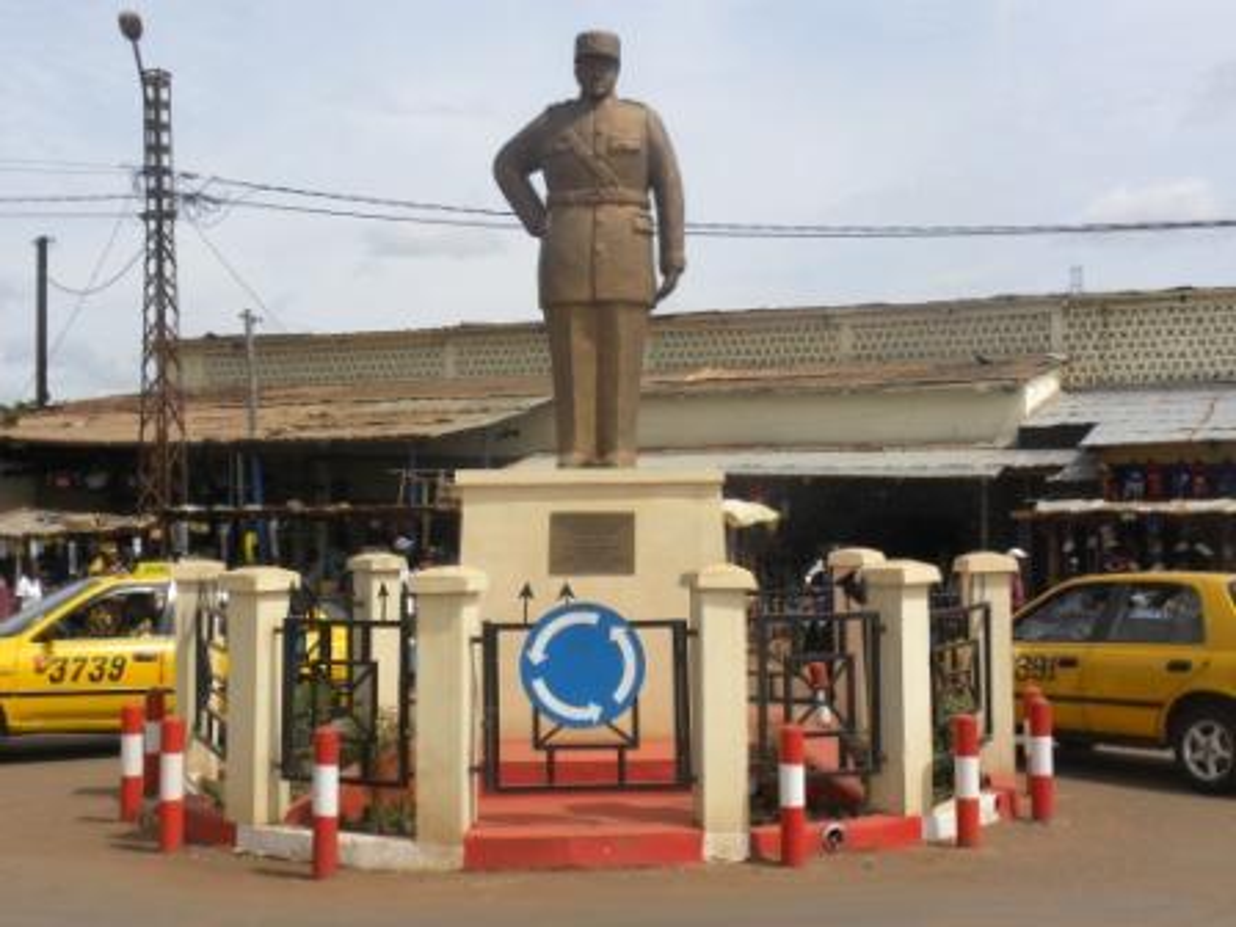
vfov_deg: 28.0
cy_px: 464
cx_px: 618
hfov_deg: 36.8
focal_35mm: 52
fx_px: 1857
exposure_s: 1/313
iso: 64
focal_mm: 9.2
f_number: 6.3
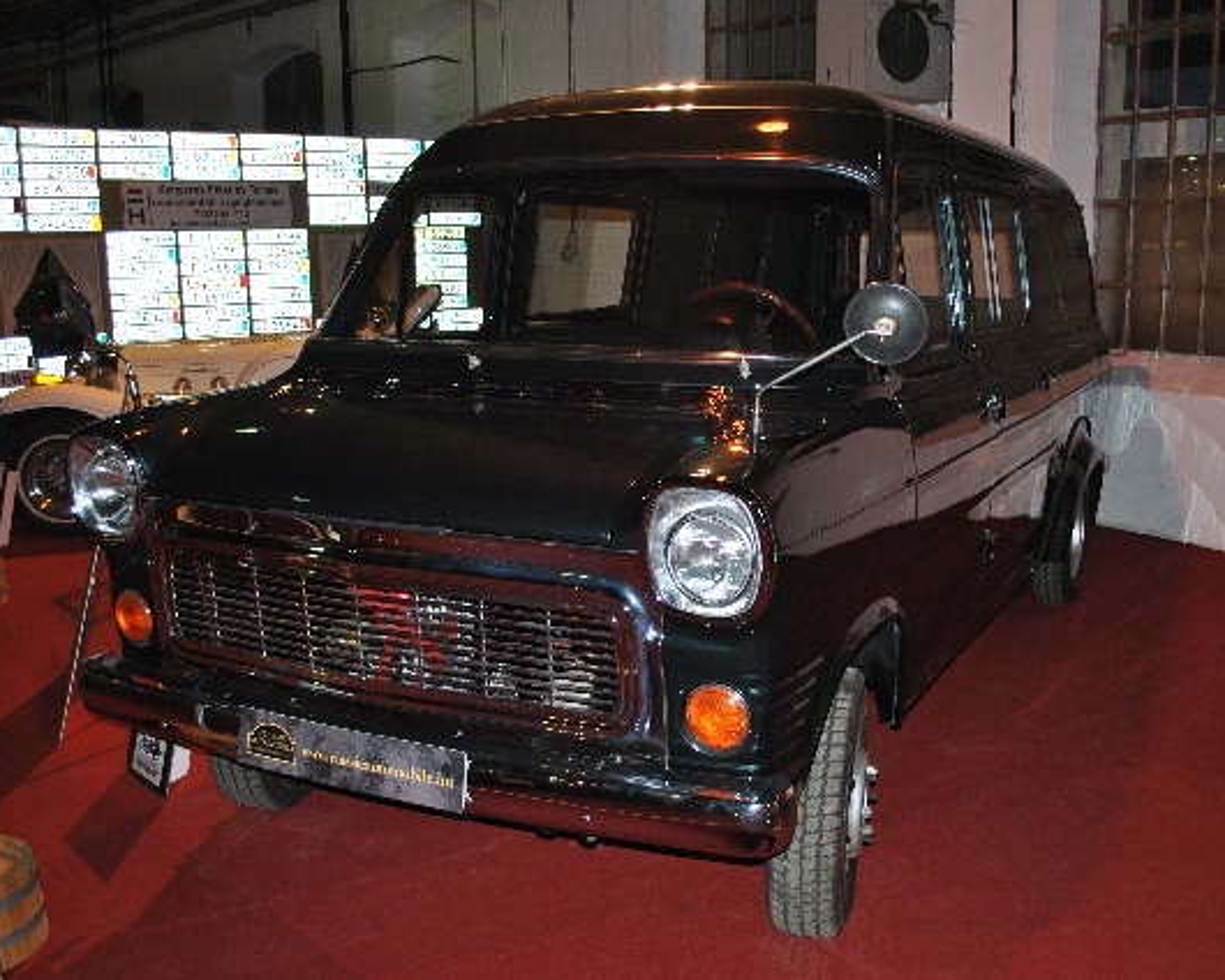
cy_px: 488
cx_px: 680
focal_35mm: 34
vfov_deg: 43.4
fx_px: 1233
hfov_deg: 52.7
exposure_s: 1/60
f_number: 3.8
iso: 200
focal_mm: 20
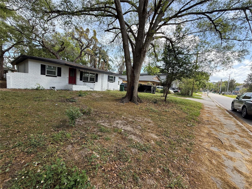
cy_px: 94
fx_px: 102
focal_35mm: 14
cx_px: 126
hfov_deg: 102.1
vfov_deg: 85.7
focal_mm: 2.22
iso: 64
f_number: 2.2
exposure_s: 1/451
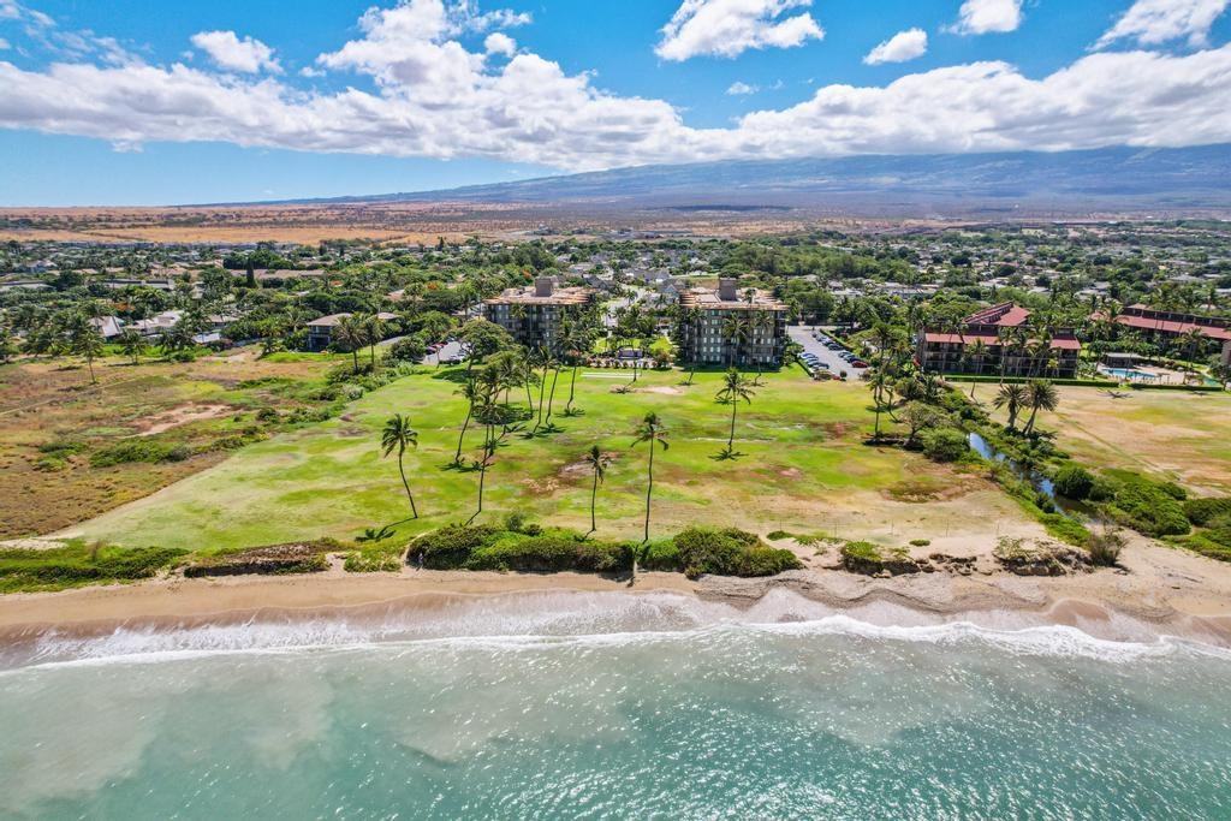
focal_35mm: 22
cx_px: 616
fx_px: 752
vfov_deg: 57.2
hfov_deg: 78.6
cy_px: 410
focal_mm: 8.38
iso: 130
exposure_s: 1/640
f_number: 2.8
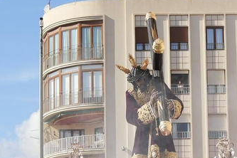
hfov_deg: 12.2
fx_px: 1106
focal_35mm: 168
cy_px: 211
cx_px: 192
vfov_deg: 8.1
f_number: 4.5
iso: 125
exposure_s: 1/1000
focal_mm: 35
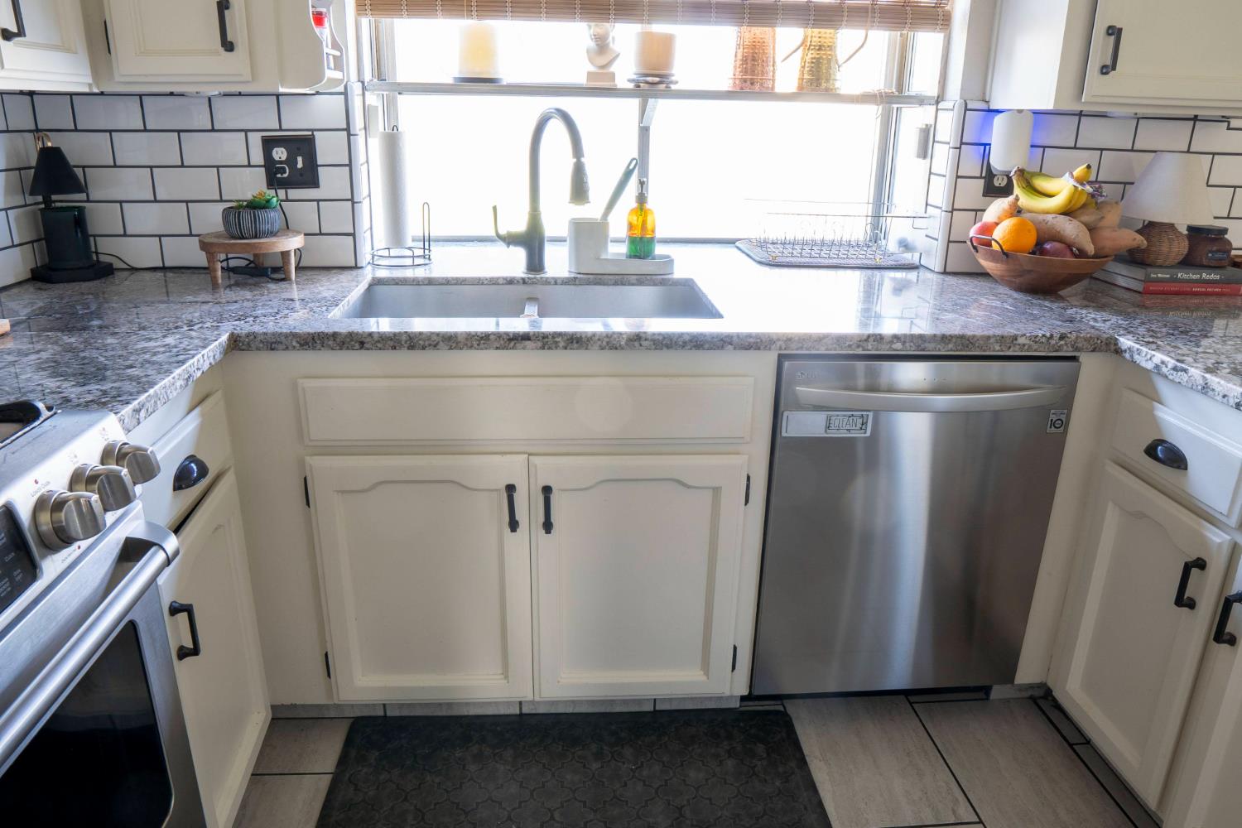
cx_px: 621
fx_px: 828
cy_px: 414
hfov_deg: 73.7
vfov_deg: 53.1
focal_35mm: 24
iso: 100
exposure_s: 1
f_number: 11
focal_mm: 16
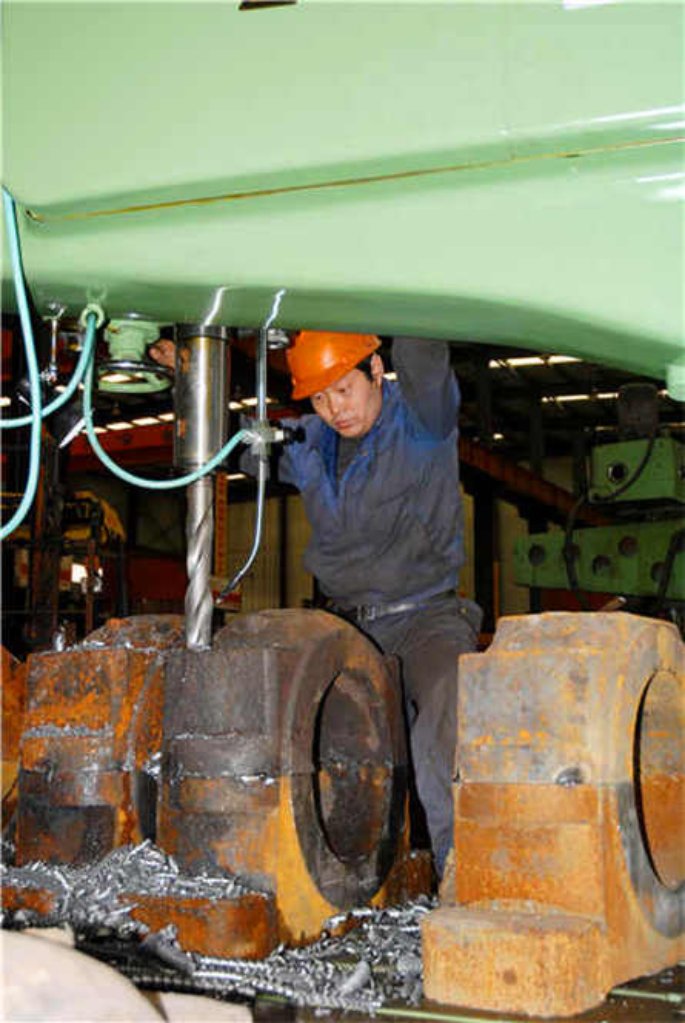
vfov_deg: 42.3
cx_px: 342
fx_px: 1322
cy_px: 512
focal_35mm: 46
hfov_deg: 29.0
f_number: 4.5
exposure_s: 1/80
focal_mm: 31
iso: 200
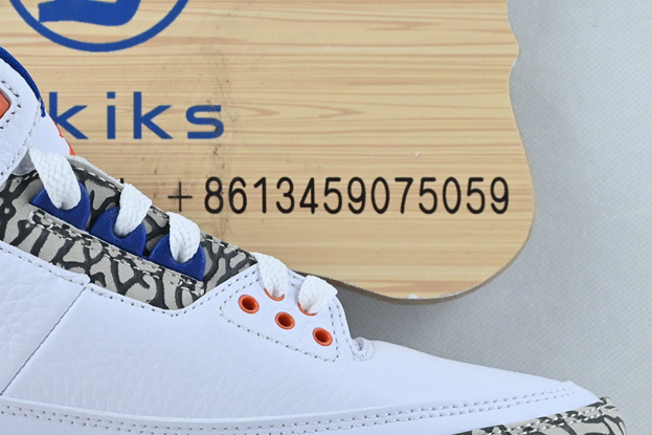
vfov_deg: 12.7
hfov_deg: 18.9
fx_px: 1937
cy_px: 358
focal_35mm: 107
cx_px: 102
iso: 1000
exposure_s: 1/160
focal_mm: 37
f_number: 10
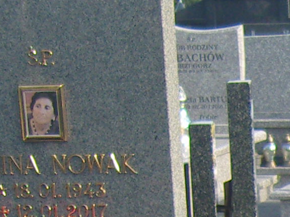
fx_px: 1625
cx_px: 631
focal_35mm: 194
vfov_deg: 7.4
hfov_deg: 9.4
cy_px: 439
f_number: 2.8
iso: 100
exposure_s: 1/400
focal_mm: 7.3
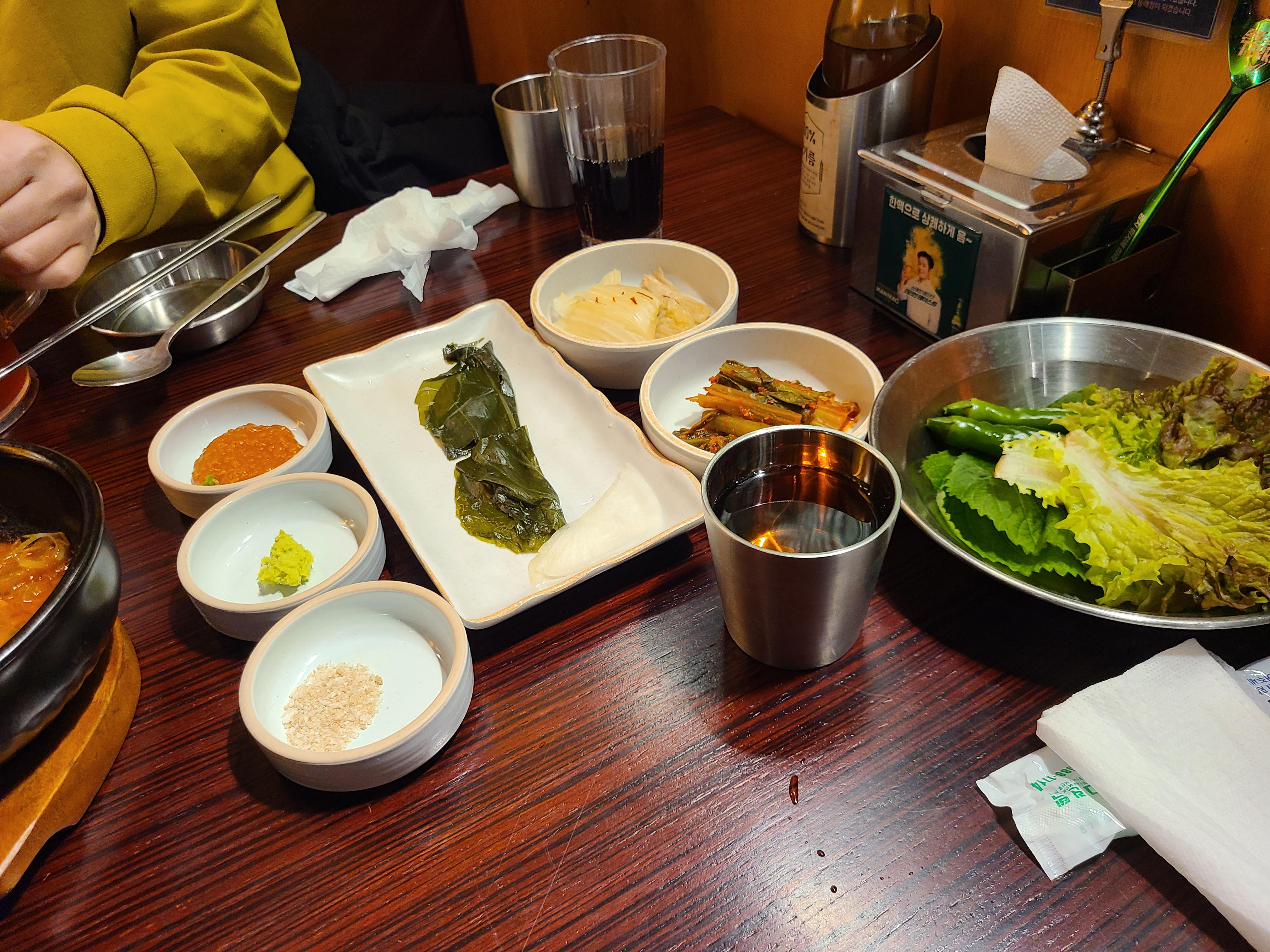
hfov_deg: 67.3
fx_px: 954
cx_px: 635
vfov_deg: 53.1
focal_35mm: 26
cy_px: 476
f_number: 1.8
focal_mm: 5.4
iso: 200
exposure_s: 1/60
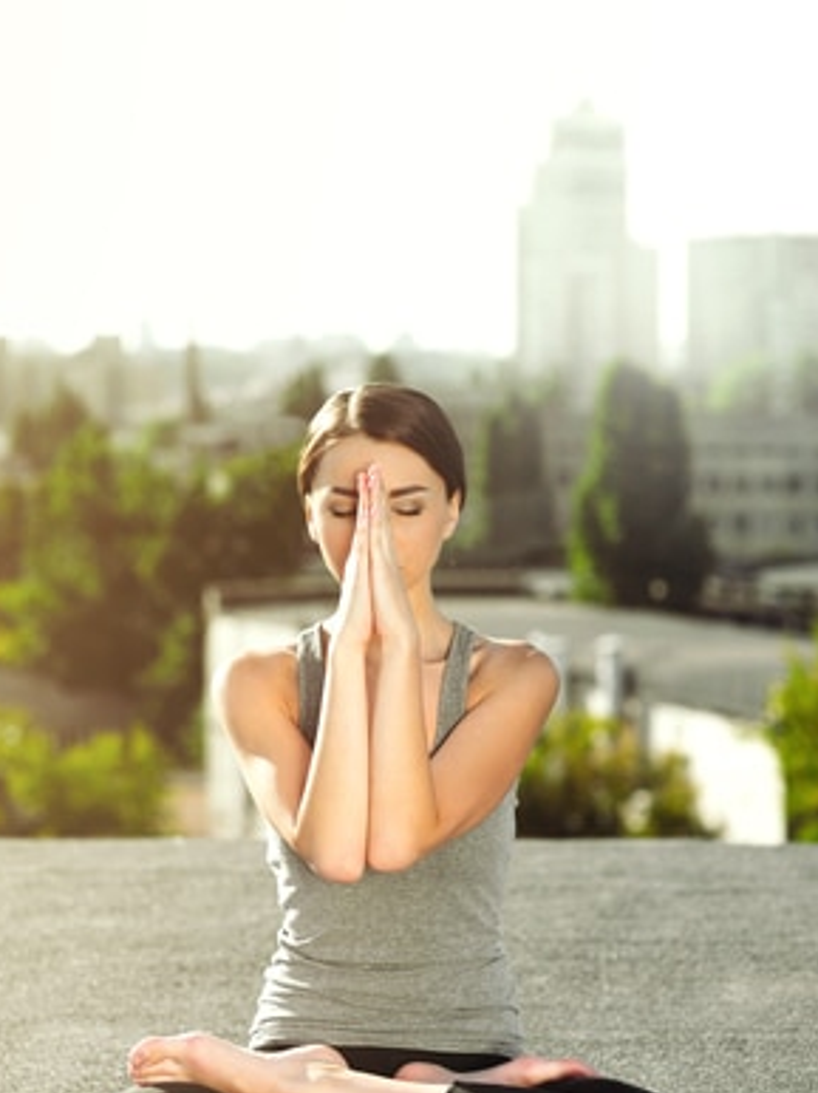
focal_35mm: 106
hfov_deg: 13.9
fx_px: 3344
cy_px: 640
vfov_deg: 18.5
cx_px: 388
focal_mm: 85
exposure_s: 1/640
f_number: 3.5
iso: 100
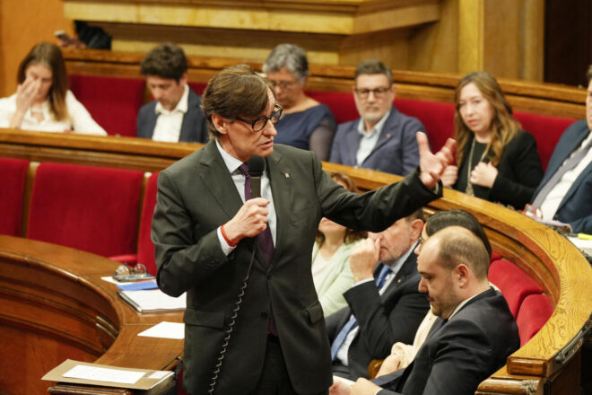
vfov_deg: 9.2
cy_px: 198
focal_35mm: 149
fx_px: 2450
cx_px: 296
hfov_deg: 13.8
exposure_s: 1/125
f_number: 4
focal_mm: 149
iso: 2000
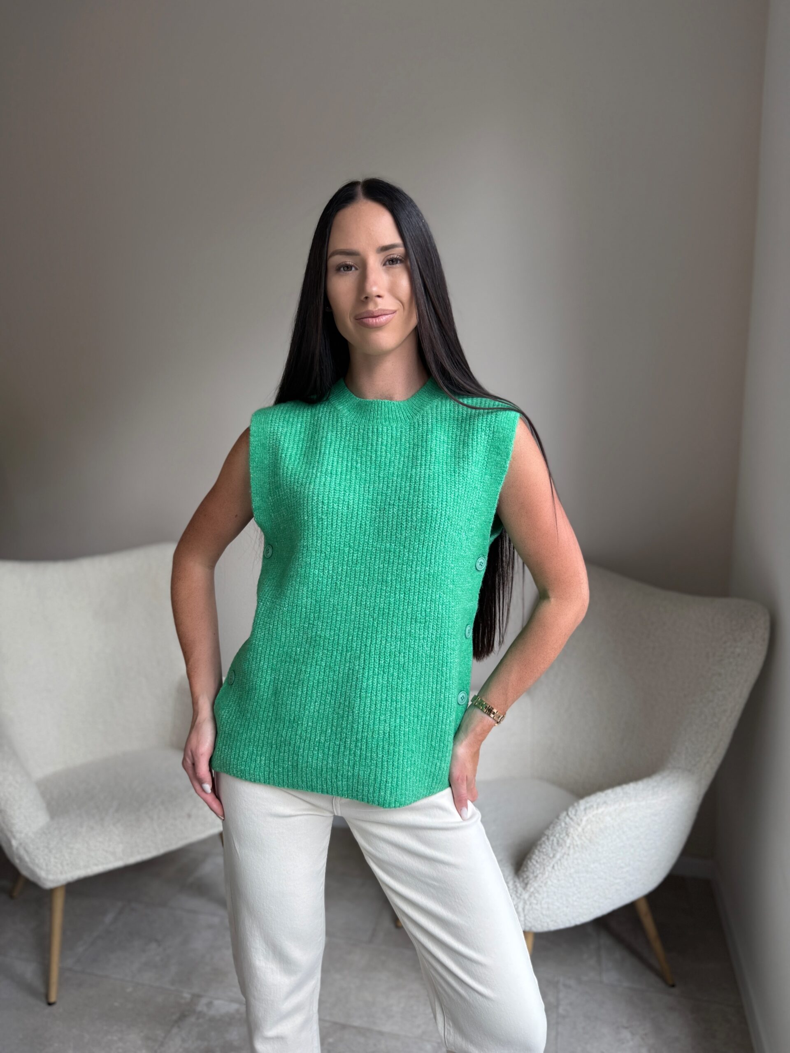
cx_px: 395
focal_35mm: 24
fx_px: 730
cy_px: 526
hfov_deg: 56.8
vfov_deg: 71.6
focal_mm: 6.76
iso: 80
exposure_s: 1/488
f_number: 1.78
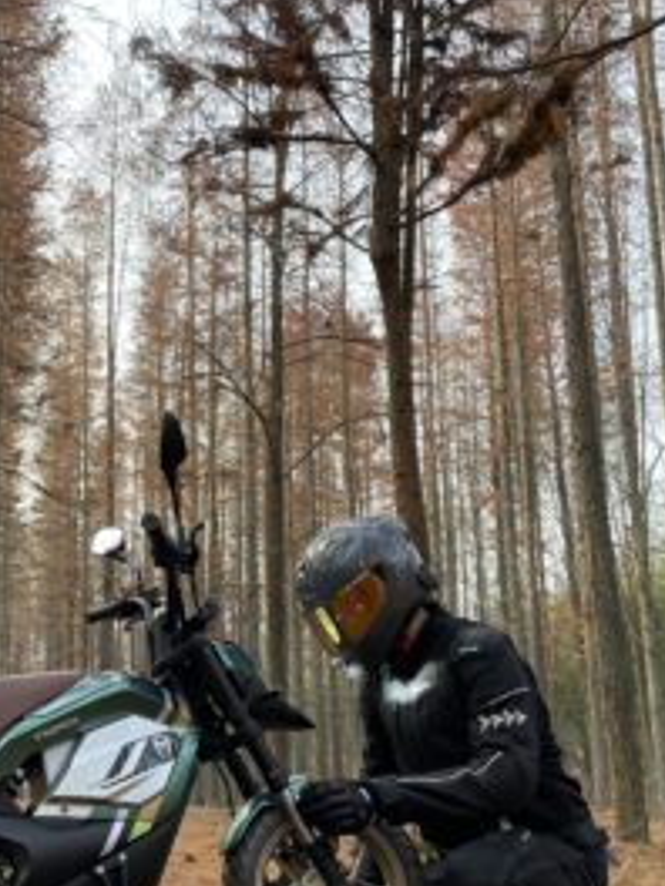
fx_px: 1178
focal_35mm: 46
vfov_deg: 40.9
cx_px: 151
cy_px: 559
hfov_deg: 30.9
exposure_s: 1/225
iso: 32
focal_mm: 4.2
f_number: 1.6
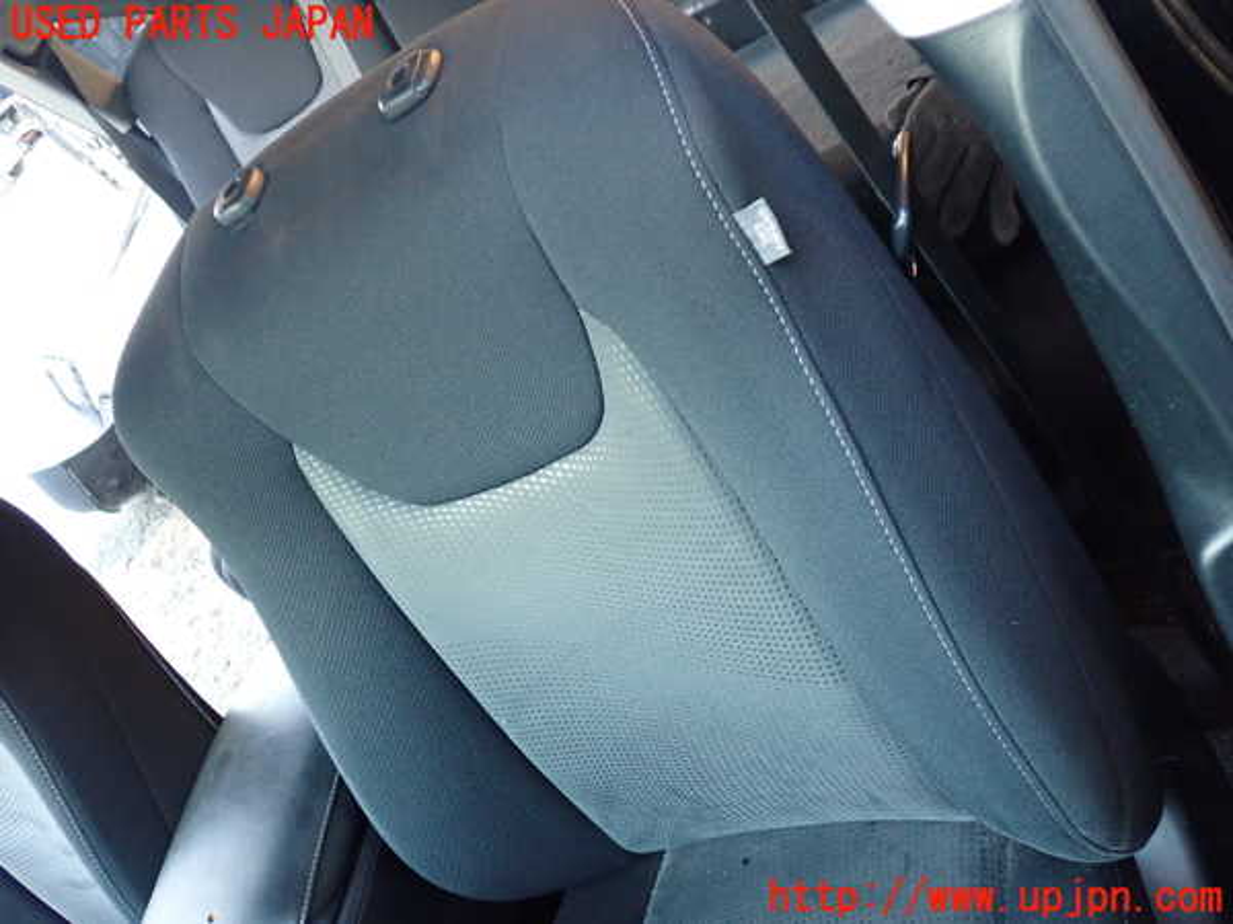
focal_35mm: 30
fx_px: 1069
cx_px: 616
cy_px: 462
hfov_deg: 60.0
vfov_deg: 46.8
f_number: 2.3
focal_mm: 5.4
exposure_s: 1/30
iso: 640
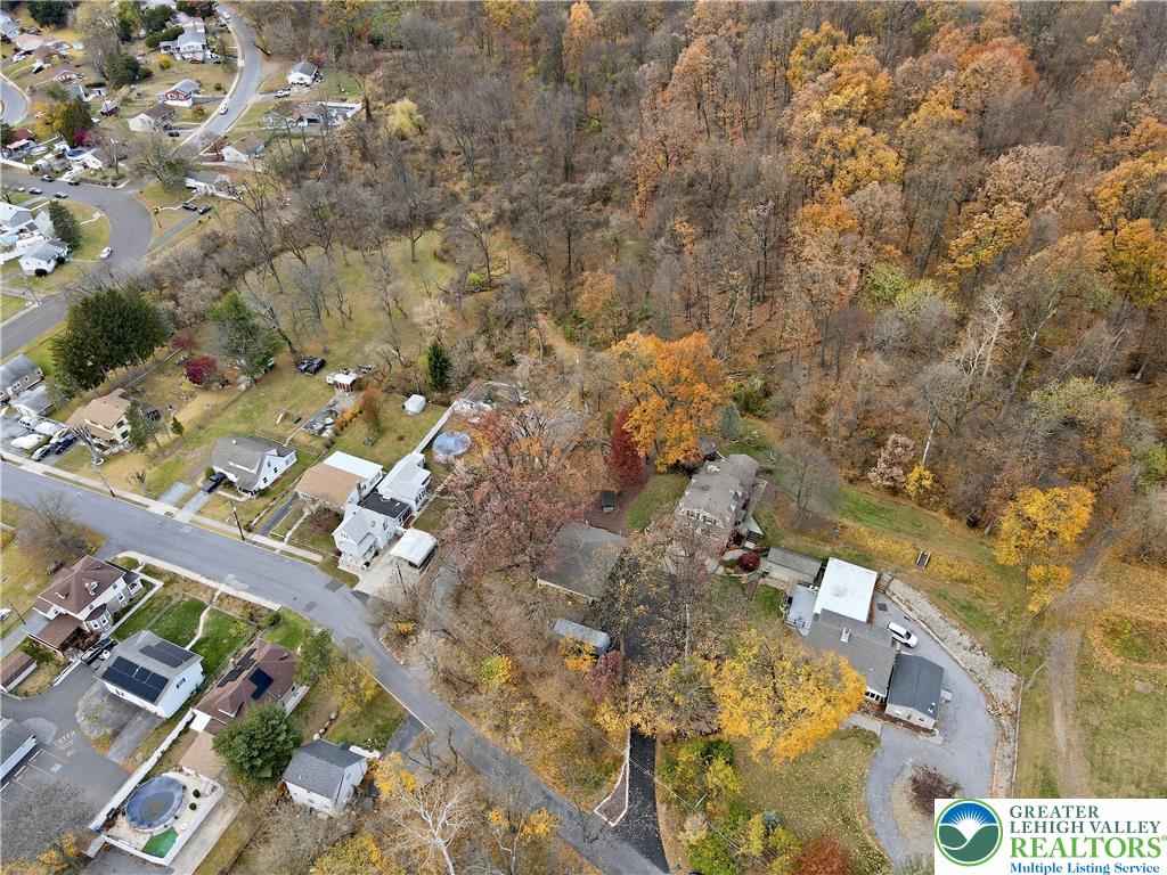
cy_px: 438
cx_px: 584
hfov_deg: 71.6
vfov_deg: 56.8
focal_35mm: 24
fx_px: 809
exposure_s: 1/60
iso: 100
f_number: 2.8
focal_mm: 4.5
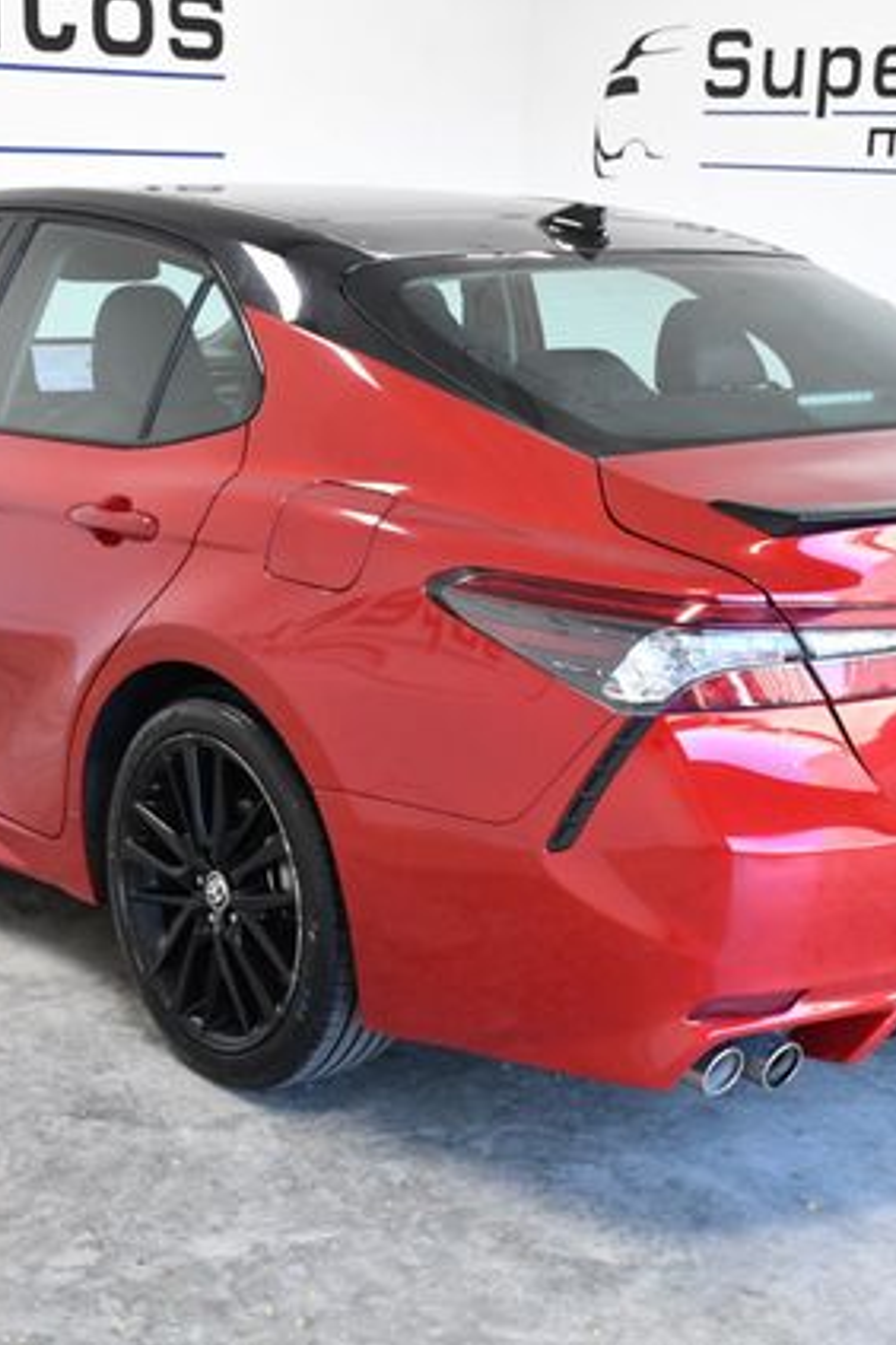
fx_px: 2202
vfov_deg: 33.9
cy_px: 671
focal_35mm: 59
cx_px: 416
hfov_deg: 23.0
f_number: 8
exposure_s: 1/250
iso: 2500
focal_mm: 26
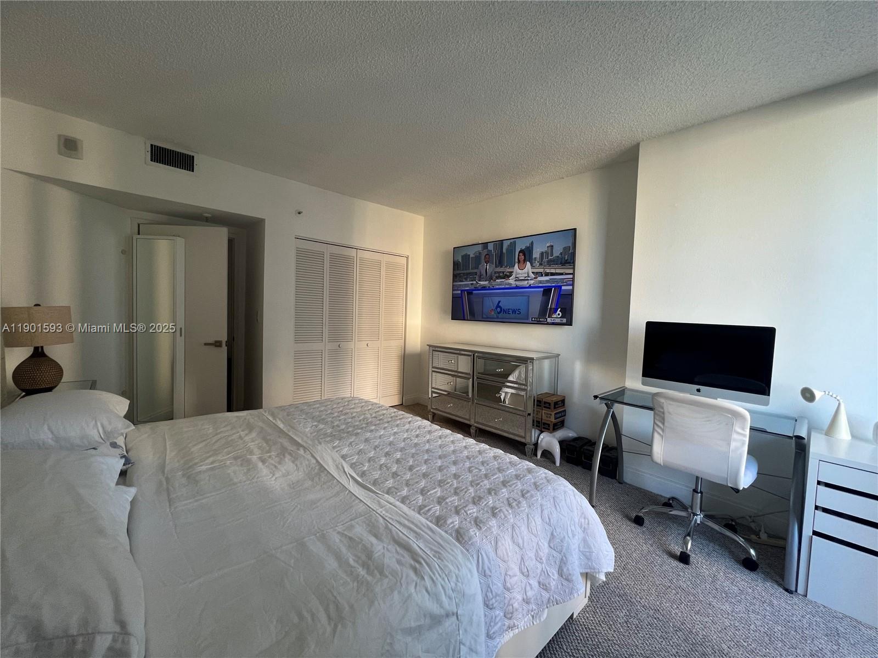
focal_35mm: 13
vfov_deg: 89.9
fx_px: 330
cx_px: 439
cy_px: 329
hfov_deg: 106.2
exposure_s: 1/60
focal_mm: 1.57
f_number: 1.8
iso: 160
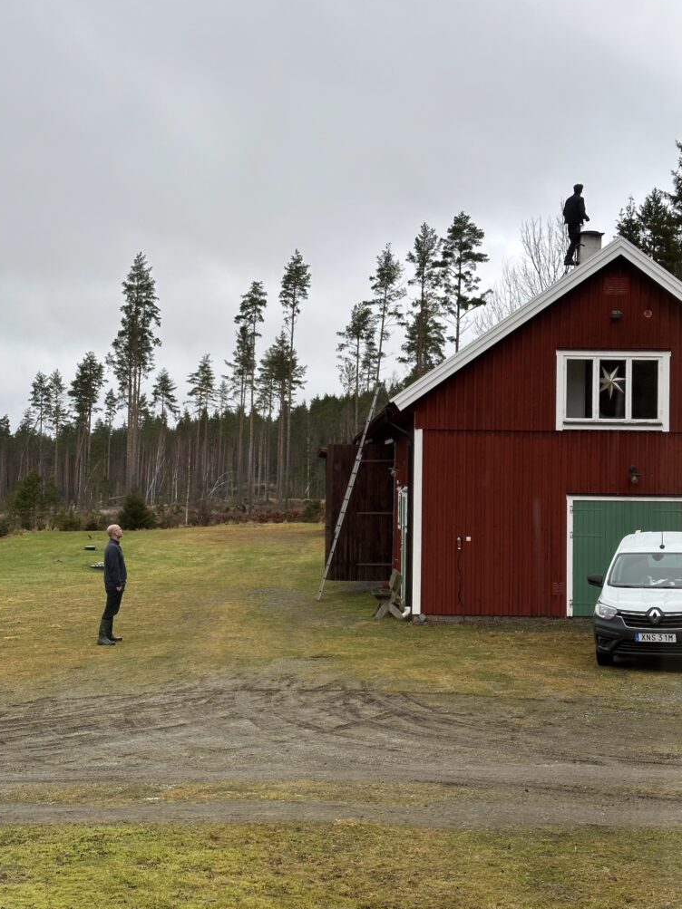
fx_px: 1287
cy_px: 451
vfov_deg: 38.9
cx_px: 341
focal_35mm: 49
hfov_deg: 29.7
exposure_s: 1/102
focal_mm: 6.86
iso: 40
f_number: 1.78
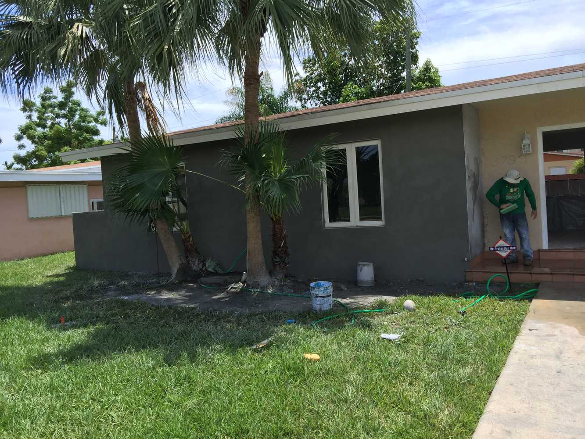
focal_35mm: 29
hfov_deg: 61.7
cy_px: 220
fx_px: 490
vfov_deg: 48.2
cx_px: 292
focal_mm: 4.15
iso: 32
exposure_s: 1/1319
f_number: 2.2
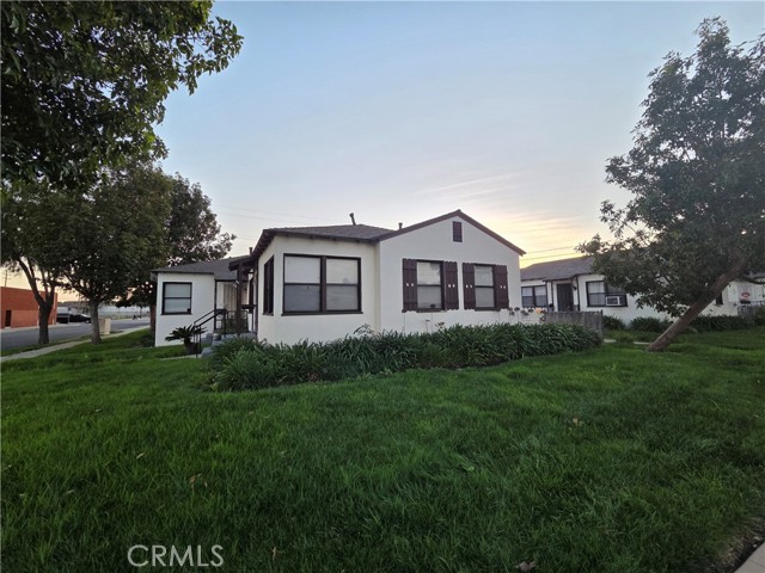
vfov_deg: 89.9
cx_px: 382
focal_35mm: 13
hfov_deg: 106.2
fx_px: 287
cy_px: 286
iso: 100
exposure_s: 1/120
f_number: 2.2
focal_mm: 2.2
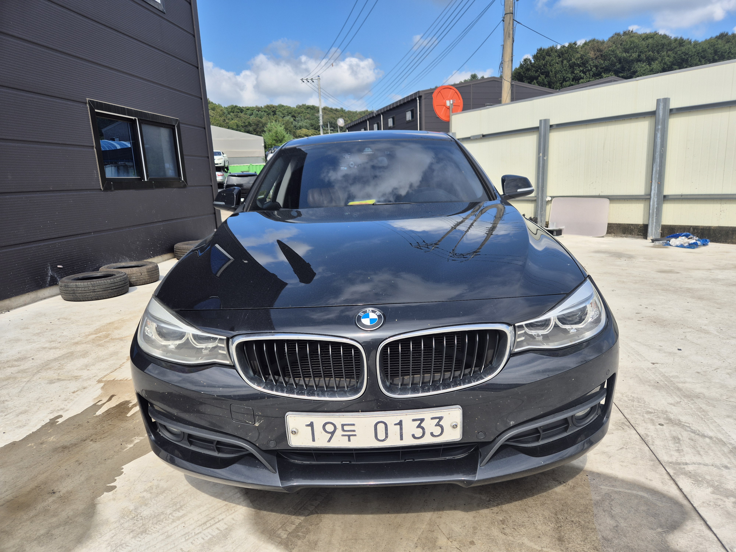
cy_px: 276
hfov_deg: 73.9
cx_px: 368
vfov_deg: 58.9
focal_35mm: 23
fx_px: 489
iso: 25
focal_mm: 5.4
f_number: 1.8
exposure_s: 1/1044
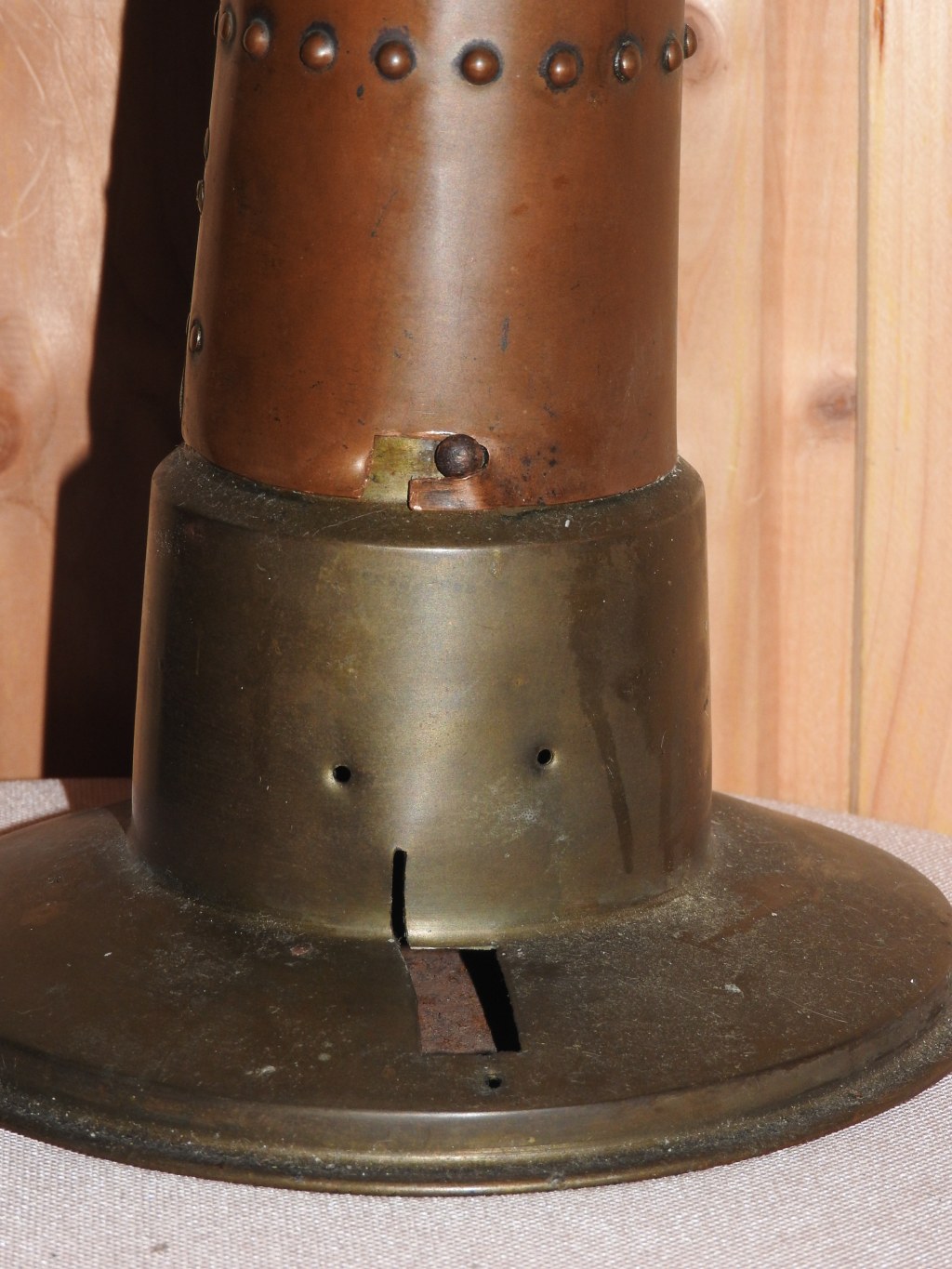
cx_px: 476
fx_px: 4950
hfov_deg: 11.0
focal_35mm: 135
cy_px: 634
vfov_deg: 14.6
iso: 200
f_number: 5
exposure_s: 1/60
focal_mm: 24.2
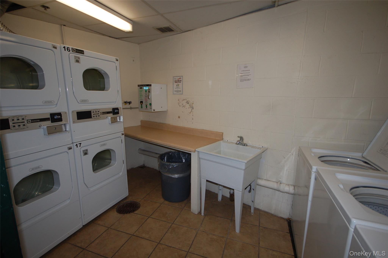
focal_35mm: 17
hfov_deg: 92.5
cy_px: 129
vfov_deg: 69.5
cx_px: 194
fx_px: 186
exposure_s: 1/60
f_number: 4.5
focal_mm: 11.5
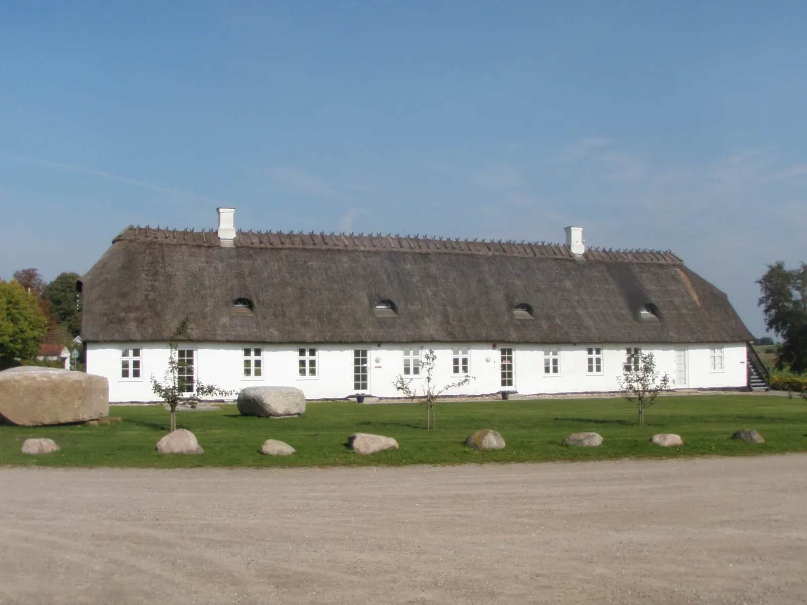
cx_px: 404
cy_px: 302
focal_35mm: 38
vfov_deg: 37.7
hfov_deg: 49.0
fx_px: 886
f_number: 6.3
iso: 80
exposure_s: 1/400
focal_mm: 6.7
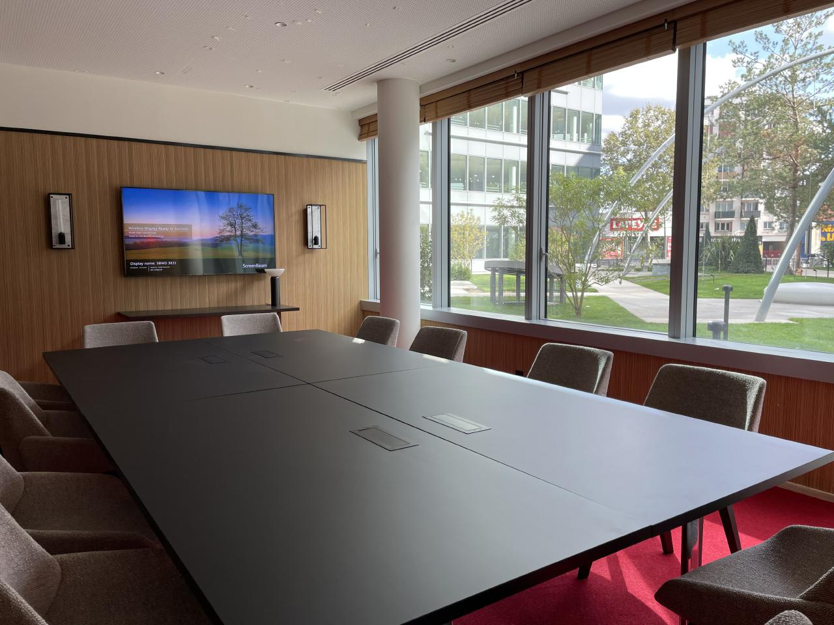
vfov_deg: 53.1
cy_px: 312
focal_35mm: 26
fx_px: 626
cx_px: 417
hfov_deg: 67.3
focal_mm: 4.2
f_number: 1.6
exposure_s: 1/208
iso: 32
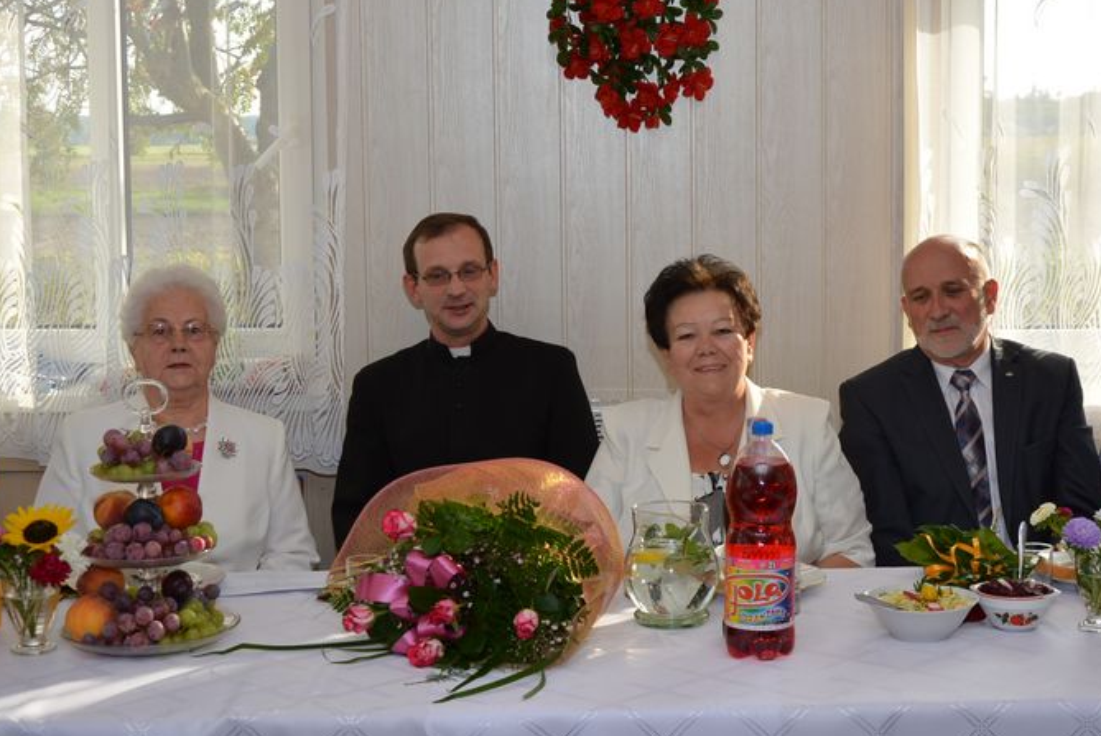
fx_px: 1867
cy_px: 316
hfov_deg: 32.7
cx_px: 691
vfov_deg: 22.3
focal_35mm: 61
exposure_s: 1/125
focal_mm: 32
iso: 200
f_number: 5.6
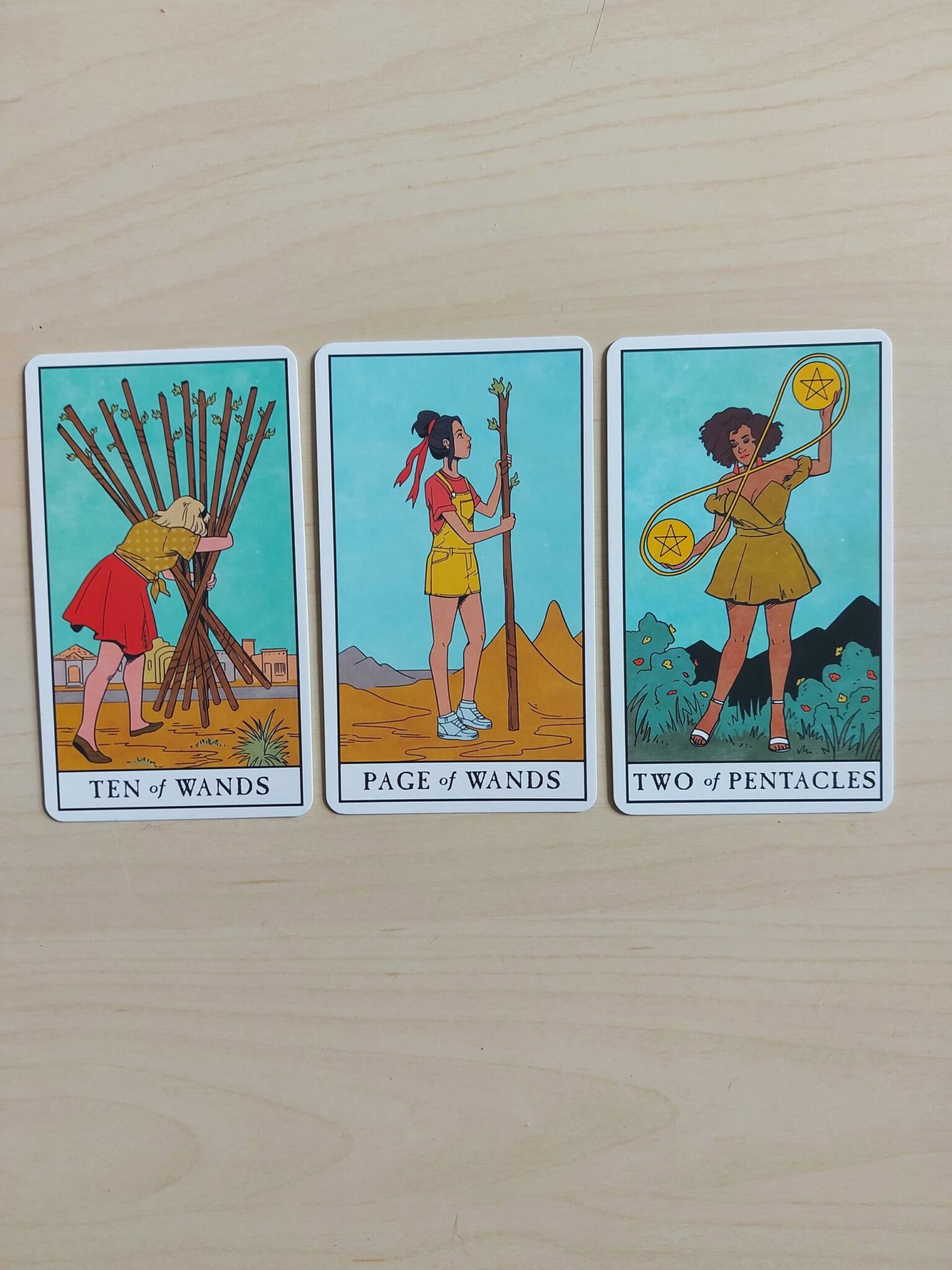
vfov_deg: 71.6
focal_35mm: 24
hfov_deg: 56.8
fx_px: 880
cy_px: 635
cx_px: 476
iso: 125
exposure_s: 1/50
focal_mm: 5.23
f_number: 1.8
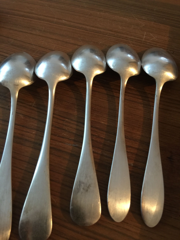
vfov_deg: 61.7
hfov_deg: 48.2
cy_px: 120
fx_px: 201
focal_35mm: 29
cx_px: 90
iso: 80
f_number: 2.2
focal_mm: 4.15
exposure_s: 1/4
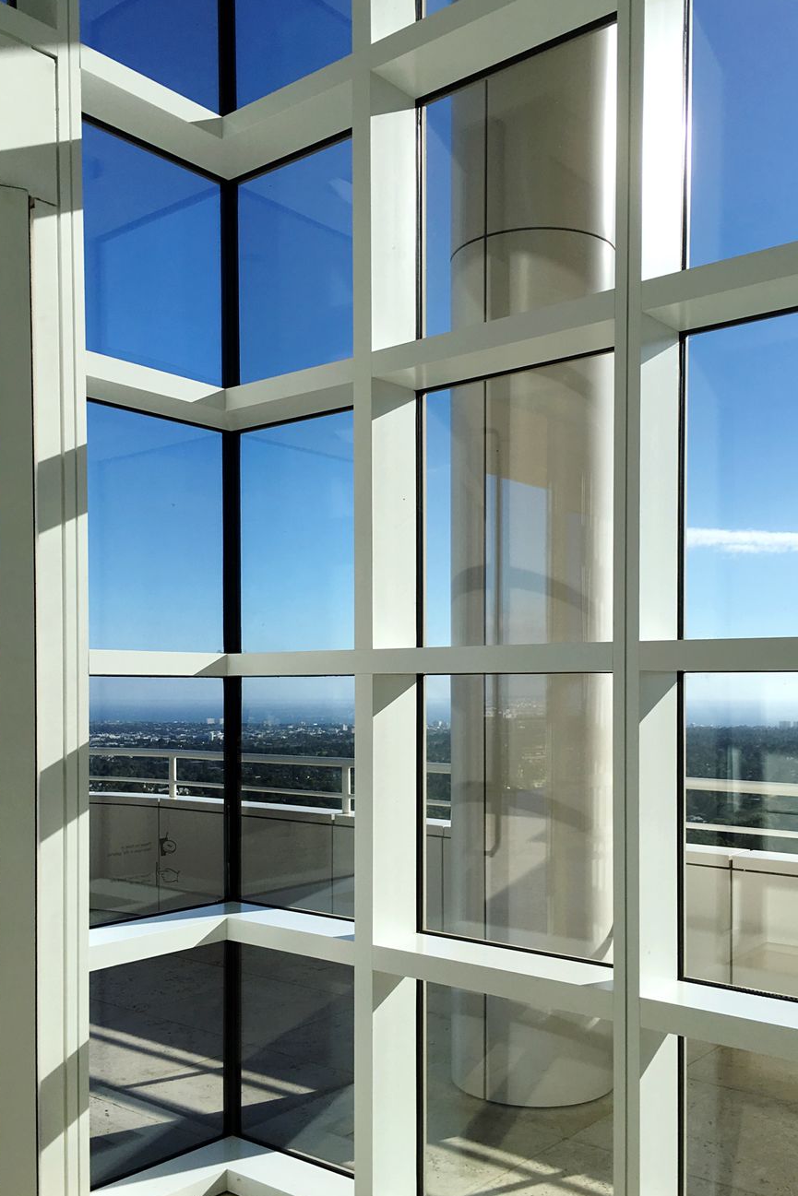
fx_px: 1030
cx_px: 418
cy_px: 607
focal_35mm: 31
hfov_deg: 42.3
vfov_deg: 60.3
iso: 25
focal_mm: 4.15
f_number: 2.2
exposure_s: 1/1054
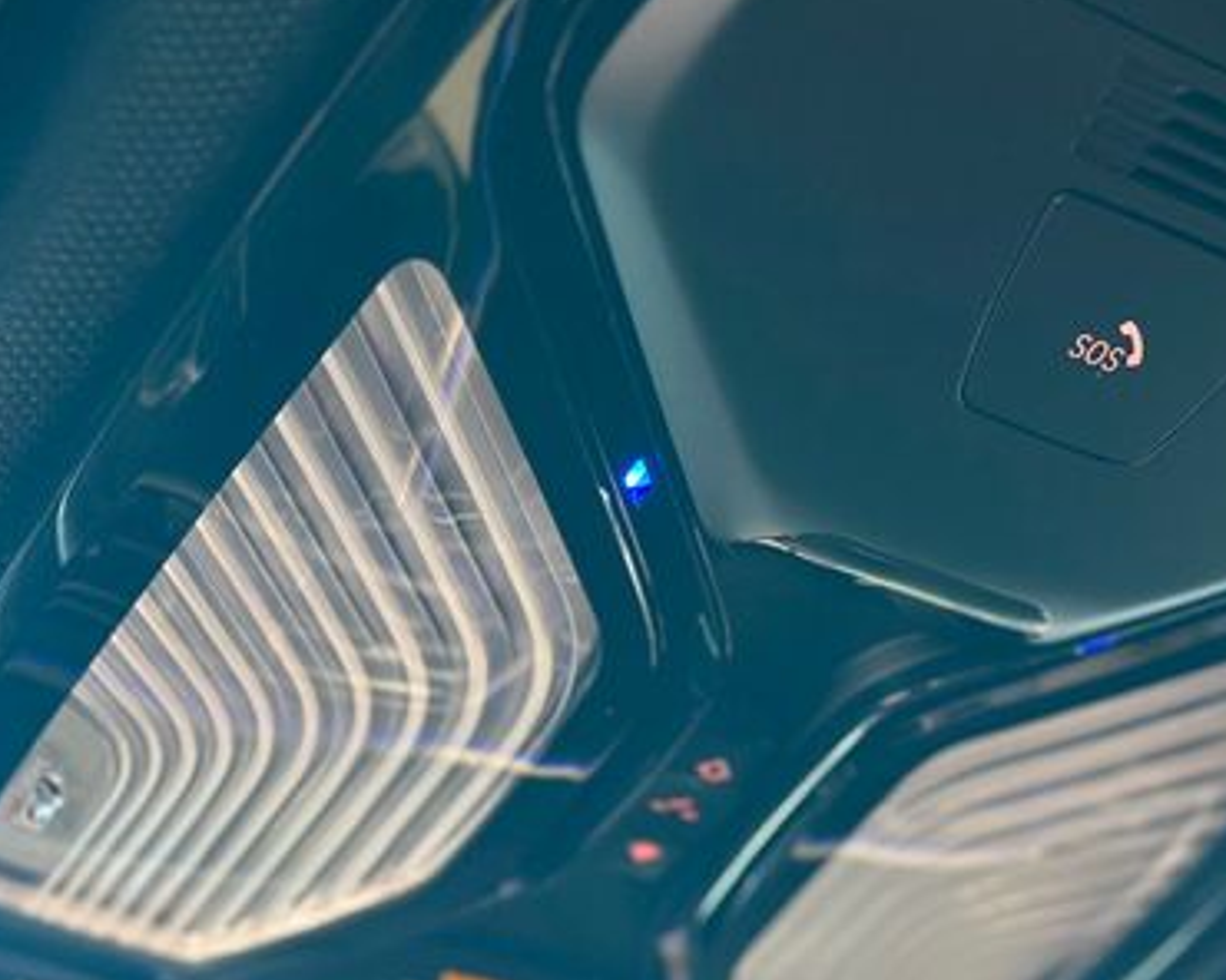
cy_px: 718
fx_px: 2939
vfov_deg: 18.8
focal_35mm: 81
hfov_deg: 23.5
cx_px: 726
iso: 320
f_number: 1.78
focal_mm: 6.86
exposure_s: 1/40
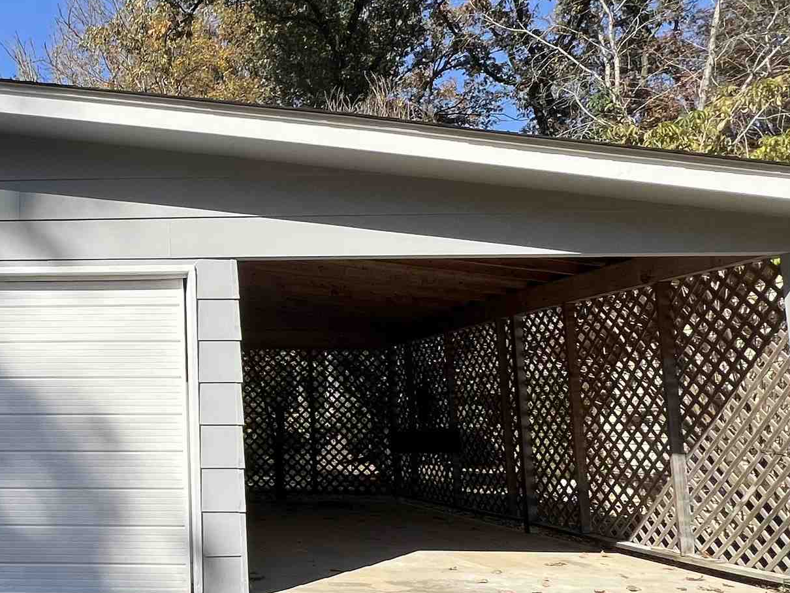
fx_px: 753
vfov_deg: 42.9
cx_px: 36
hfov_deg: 47.8
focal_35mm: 33
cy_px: 338
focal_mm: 1.57
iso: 32
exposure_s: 1/1575
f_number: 1.8
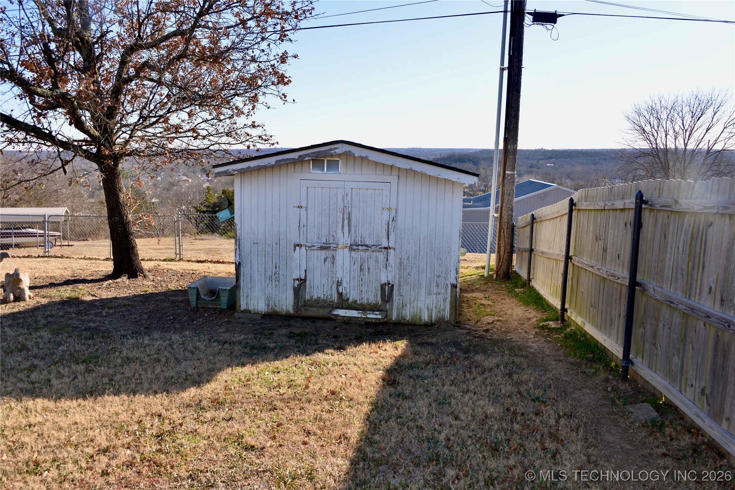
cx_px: 368
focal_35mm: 28
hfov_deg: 65.5
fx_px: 572
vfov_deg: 46.4
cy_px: 245
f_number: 11
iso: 320
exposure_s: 1/200
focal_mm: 28
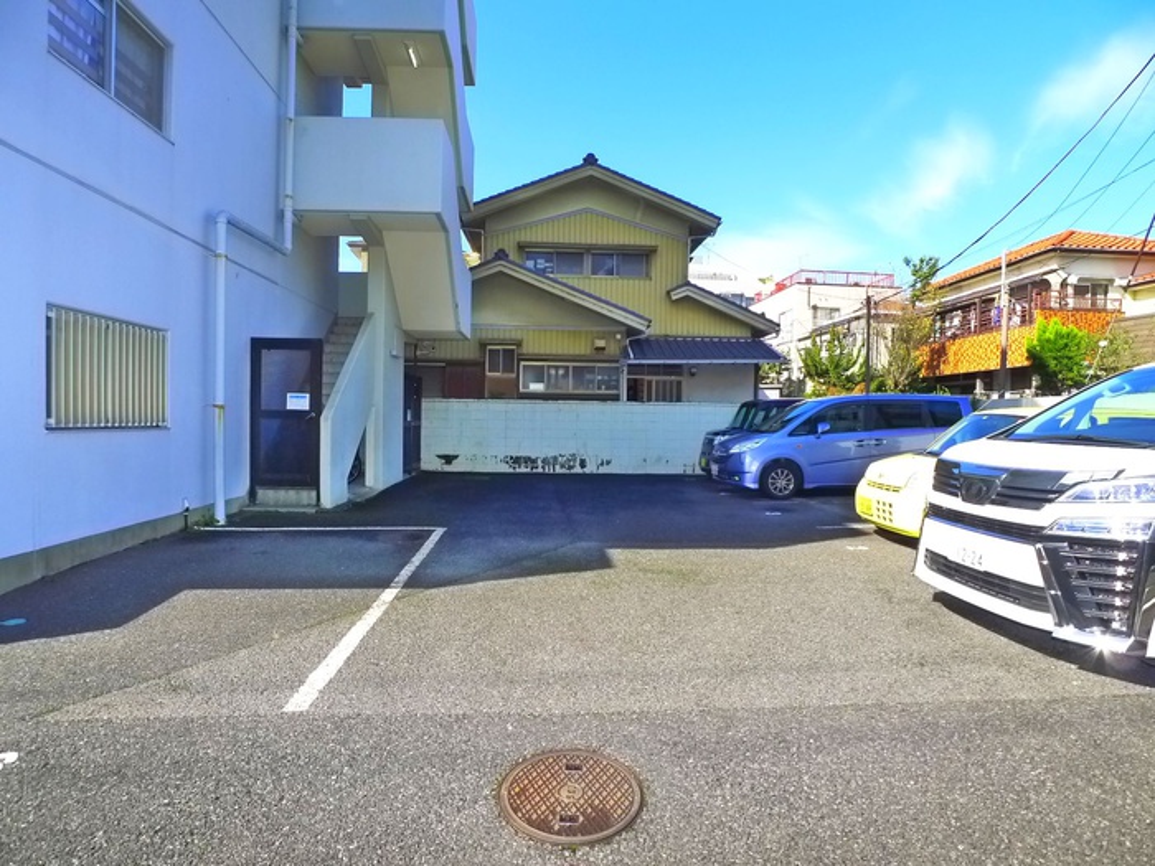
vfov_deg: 56.8
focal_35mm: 24
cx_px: 578
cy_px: 433
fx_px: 801
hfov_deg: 71.6
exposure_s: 1/500
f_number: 3.2
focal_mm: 5.1
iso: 400
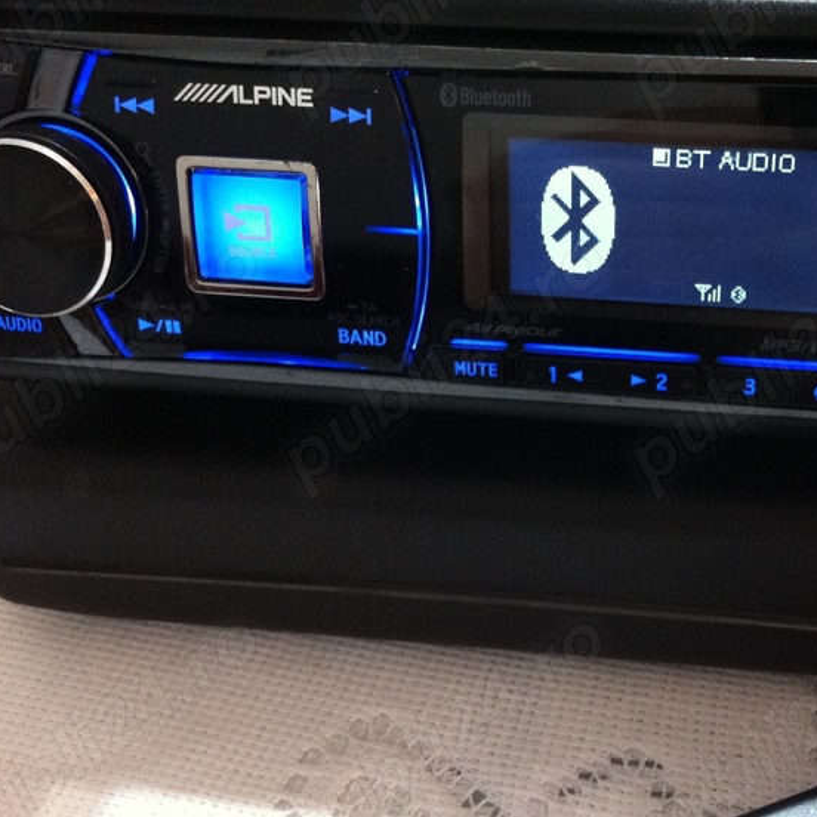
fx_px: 1495
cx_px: 616
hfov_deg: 30.0
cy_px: 387
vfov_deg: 30.6
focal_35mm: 56
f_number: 2.8
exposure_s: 1/15
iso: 250
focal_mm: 3.85
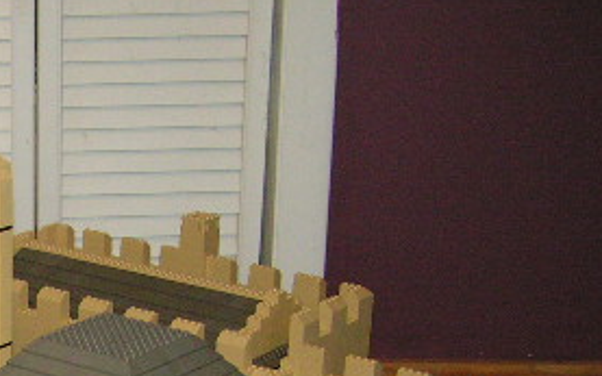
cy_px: 443
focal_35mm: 93
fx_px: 1525
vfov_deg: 13.7
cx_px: -89
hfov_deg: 21.0
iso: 200
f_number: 2.8
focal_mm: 6.3
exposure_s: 1/40
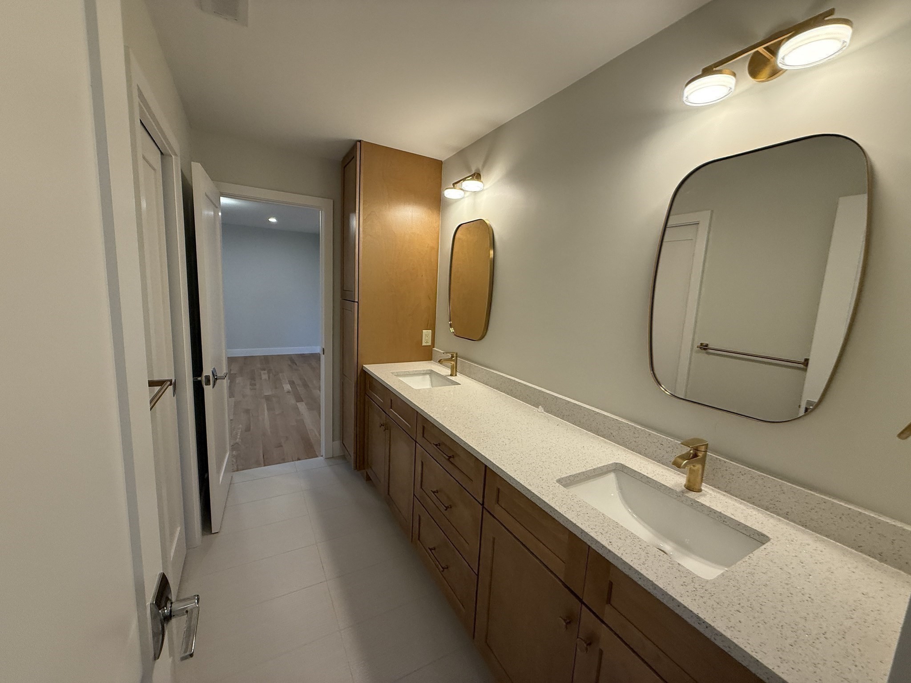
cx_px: 456
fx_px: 368
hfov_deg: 102.1
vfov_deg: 85.7
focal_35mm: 14
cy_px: 342
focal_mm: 2.22
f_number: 2.2
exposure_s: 1/120
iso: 160
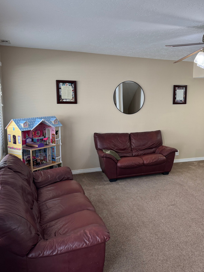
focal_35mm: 33
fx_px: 259
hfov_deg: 41.7
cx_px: 152
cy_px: 135
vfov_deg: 55.3
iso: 160
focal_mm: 6.76
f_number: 1.78
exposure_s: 1/120
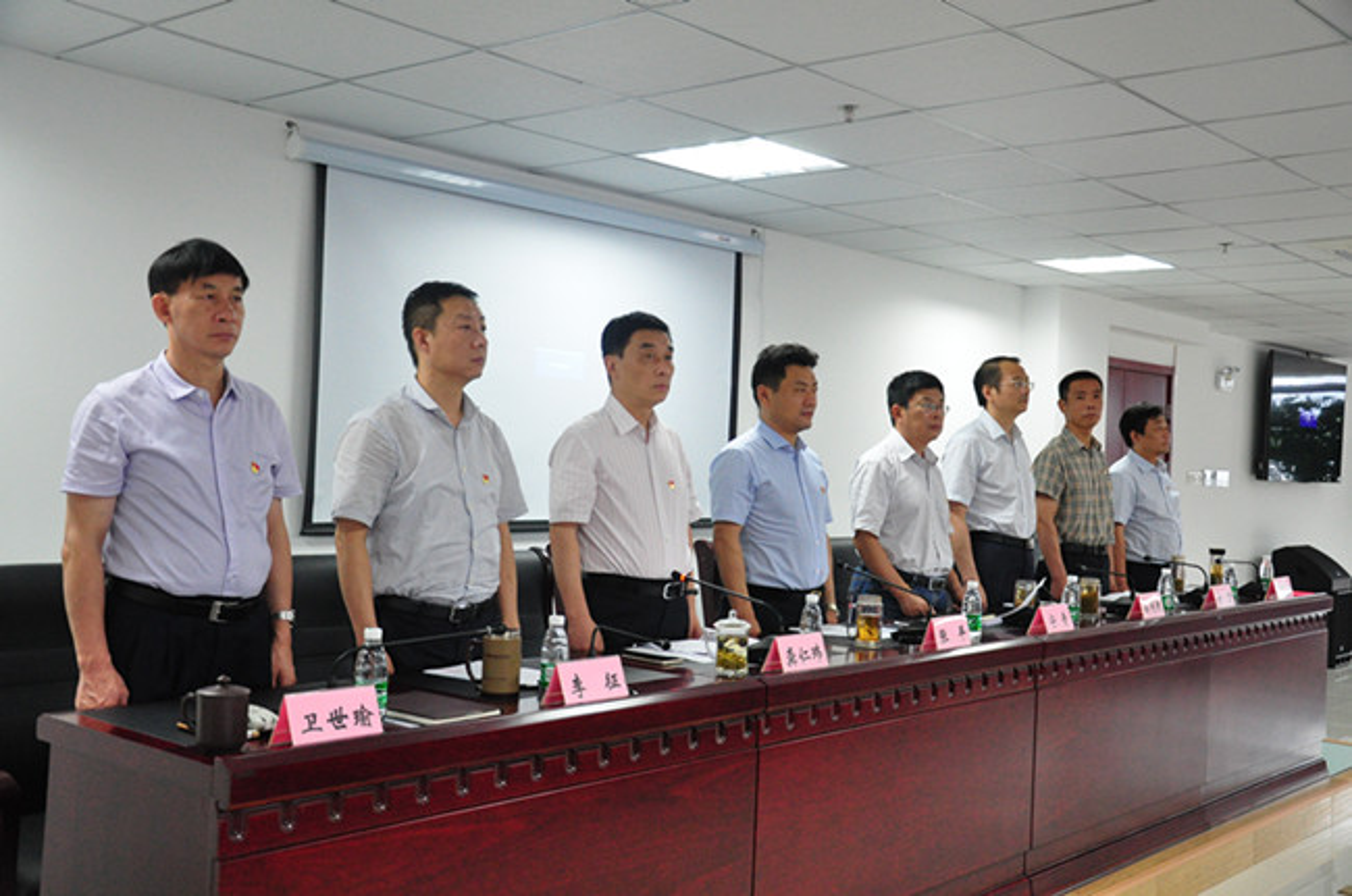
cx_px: 676
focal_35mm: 39
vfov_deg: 34.1
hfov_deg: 49.6
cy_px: 448
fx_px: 1462
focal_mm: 26
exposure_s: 1/100
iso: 2000
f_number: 5
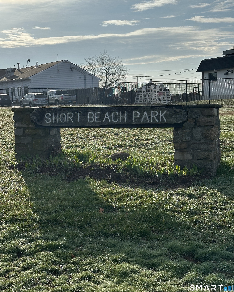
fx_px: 442
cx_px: 119
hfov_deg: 29.7
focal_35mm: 51
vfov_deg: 36.6
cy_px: 135
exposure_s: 1/8929
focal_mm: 6.86
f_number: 1.78
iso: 64
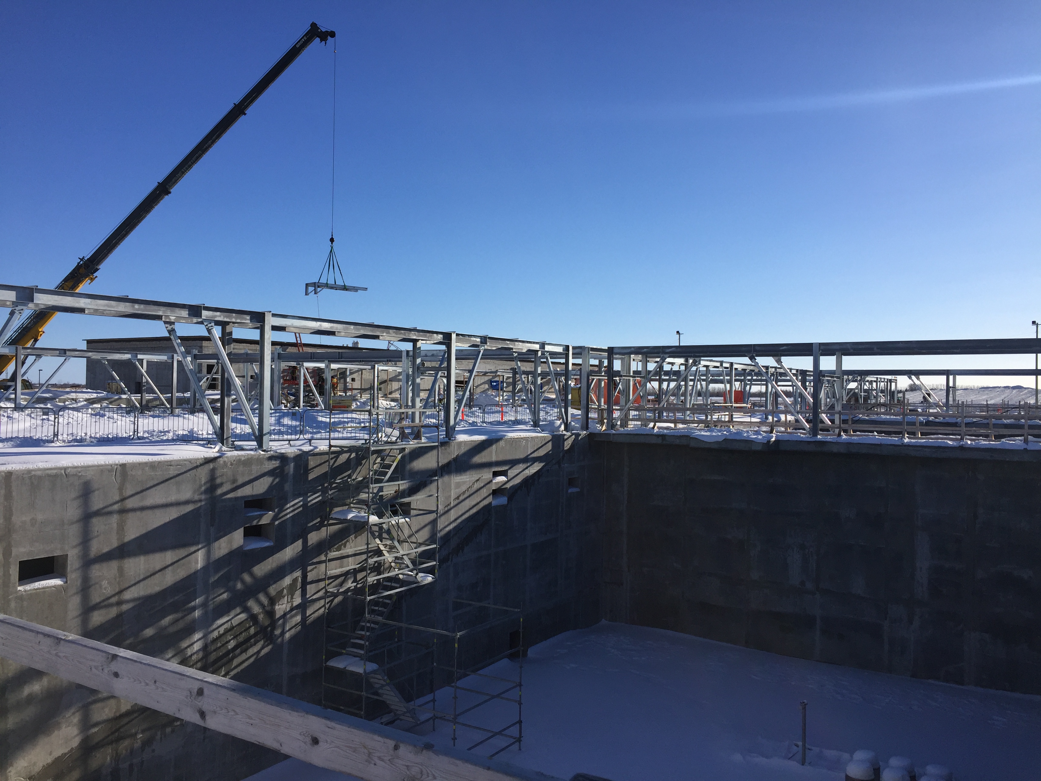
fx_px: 872
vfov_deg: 48.2
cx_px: 520
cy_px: 390
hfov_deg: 61.7
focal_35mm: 29
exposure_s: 1/3300
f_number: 2.2
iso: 32
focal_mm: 4.15
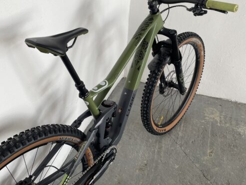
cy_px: 95
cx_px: 120
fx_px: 192
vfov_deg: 51.4
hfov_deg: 65.3
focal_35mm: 27
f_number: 1.6
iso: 32
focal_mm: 4.2
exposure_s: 1/122
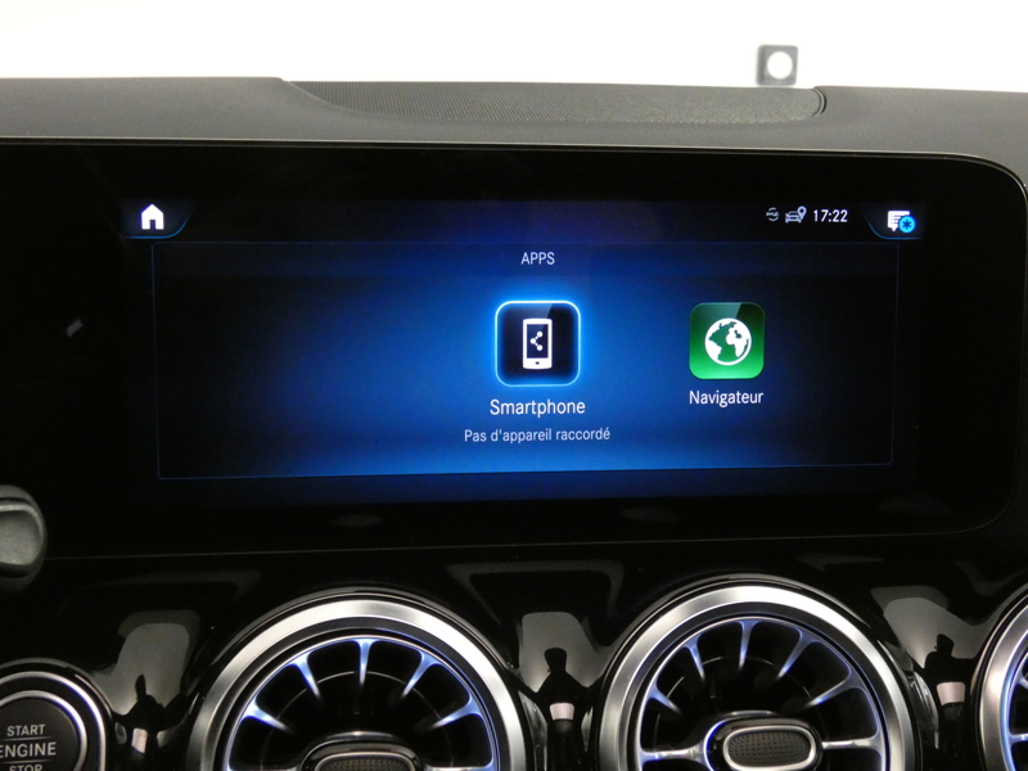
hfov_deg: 43.9
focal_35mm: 43
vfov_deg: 33.6
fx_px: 1277
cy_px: 386
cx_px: 514
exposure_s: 1/15
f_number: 3.7
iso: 1600
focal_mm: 7.8
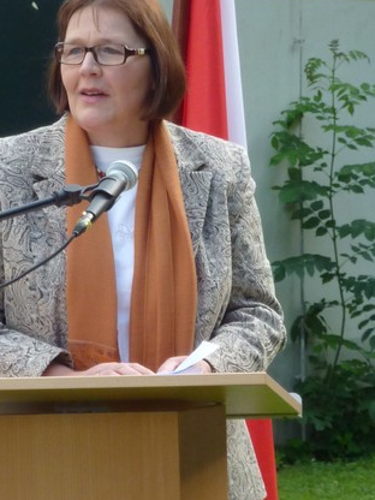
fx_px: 4463
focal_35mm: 309
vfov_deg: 6.4
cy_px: 275
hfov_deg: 4.8
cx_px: 129
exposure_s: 1/125
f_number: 4.4
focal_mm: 19.5
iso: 160
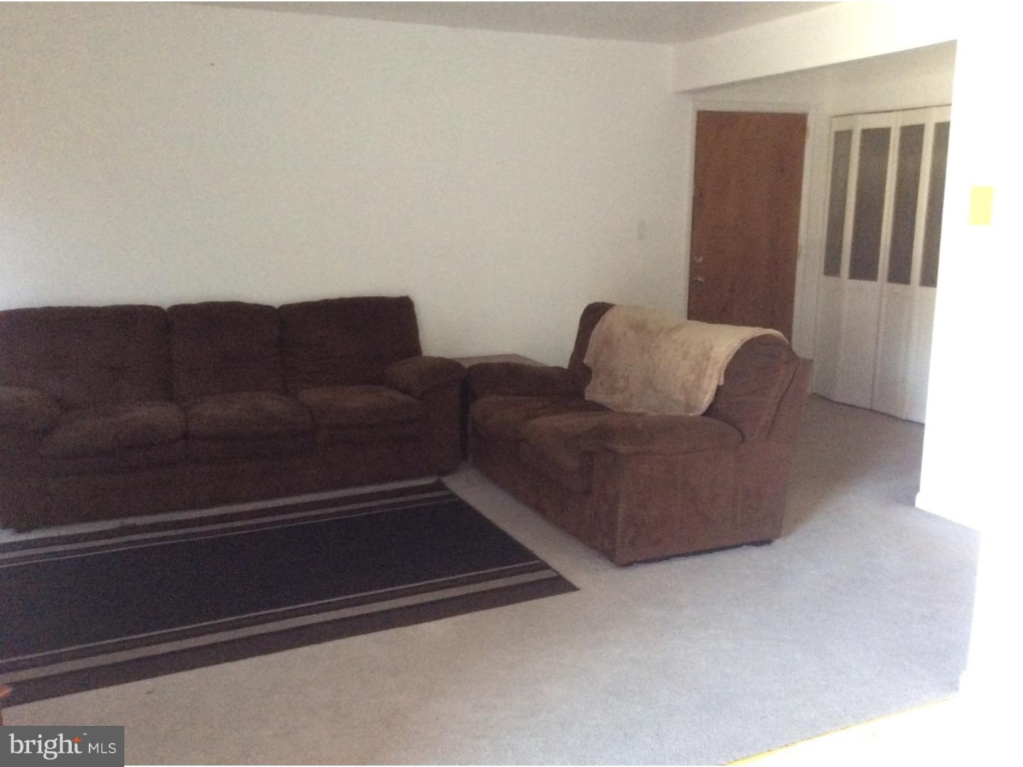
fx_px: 946
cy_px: 384
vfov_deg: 44.2
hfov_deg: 56.8
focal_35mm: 32
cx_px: 512
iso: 320
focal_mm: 3.3
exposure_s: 1/15
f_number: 2.4
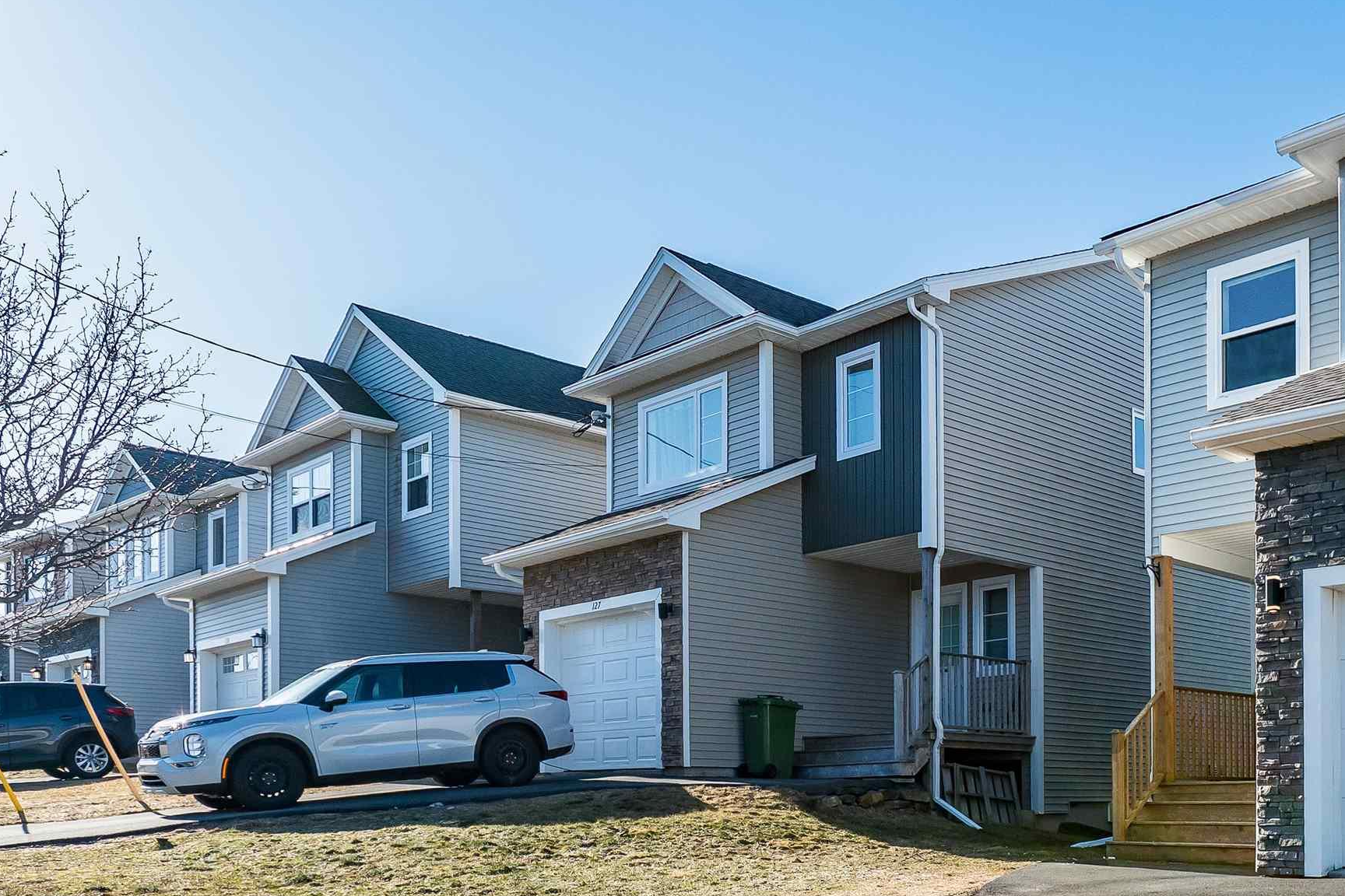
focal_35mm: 32
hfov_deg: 56.7
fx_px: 1195
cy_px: 642
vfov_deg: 40.3
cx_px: 956
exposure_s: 1/1600
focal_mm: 12
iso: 400
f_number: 5.6
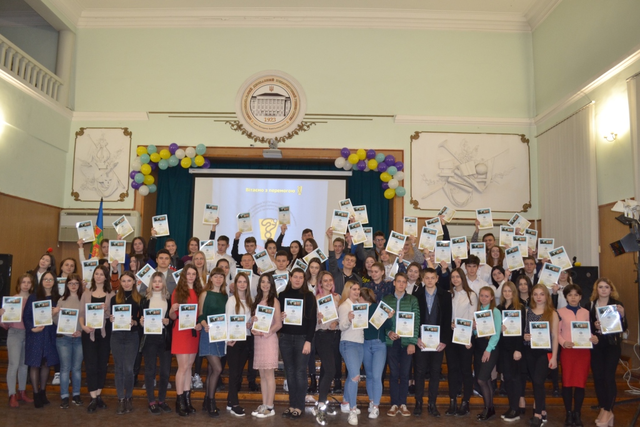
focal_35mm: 27
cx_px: 320
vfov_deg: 47.9
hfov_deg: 67.4
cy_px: 214
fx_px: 480
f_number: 3.5
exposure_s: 1/30
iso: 800
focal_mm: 18
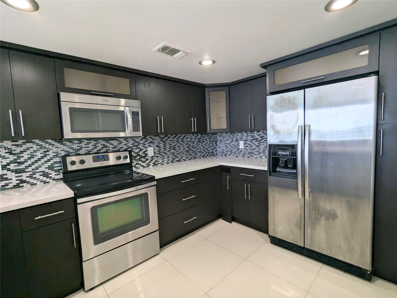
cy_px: 149
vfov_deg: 78.1
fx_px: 183
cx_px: 198
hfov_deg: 94.5
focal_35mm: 16
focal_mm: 2.35
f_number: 2.2
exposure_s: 1/170
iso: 50
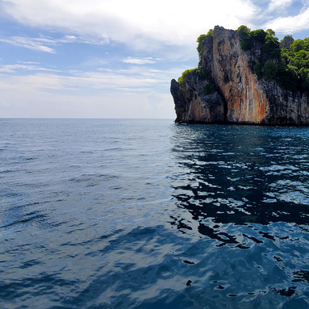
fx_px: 242
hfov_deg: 57.9
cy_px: 114
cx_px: 265
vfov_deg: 64.0
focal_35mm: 24
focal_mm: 1.8
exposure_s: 1/2088
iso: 50
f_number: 2.2
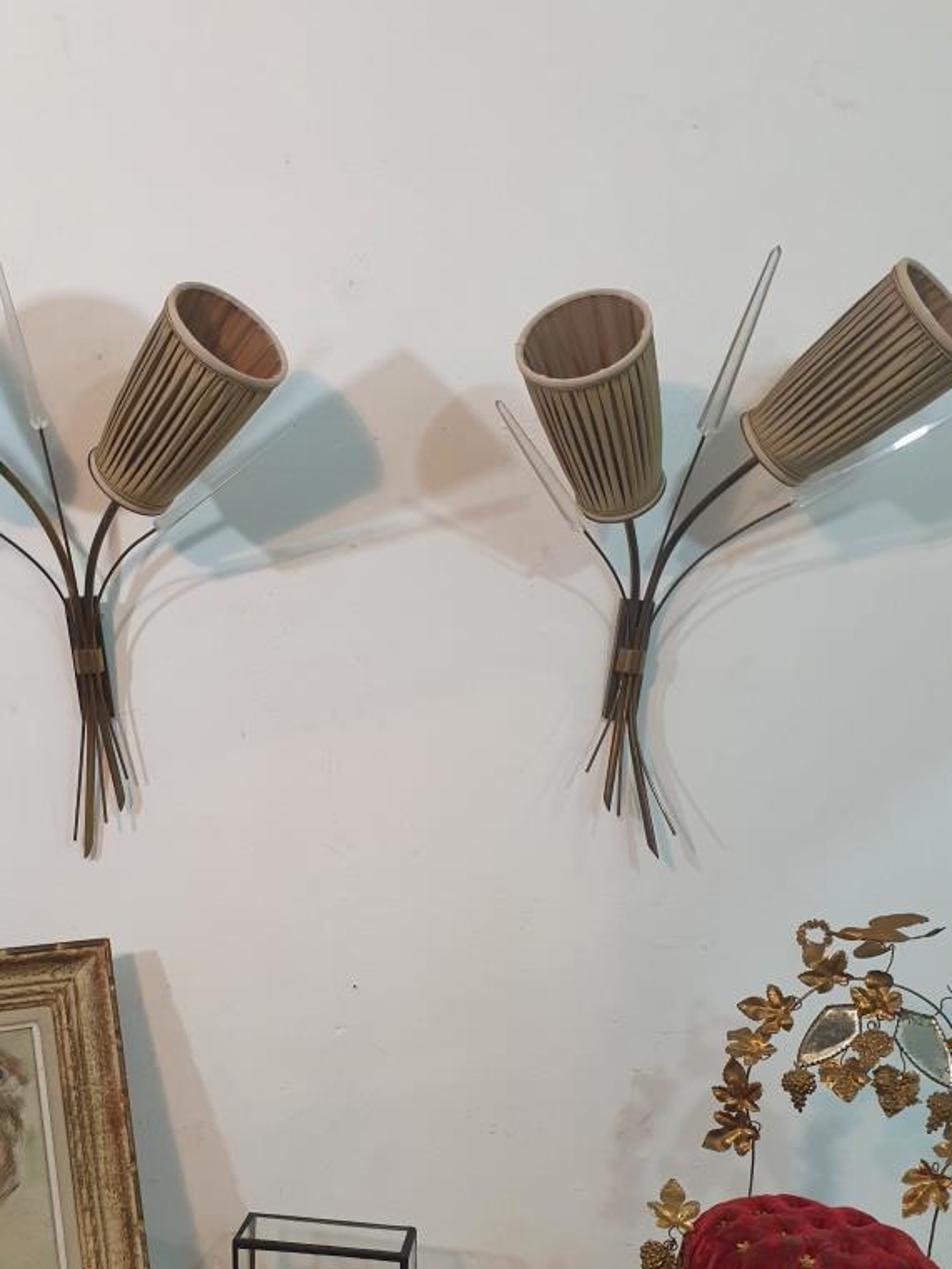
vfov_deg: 51.9
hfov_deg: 40.4
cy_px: 814
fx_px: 1283
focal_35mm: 35
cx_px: 360
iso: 320
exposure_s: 1/33
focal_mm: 4.3
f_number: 2.4
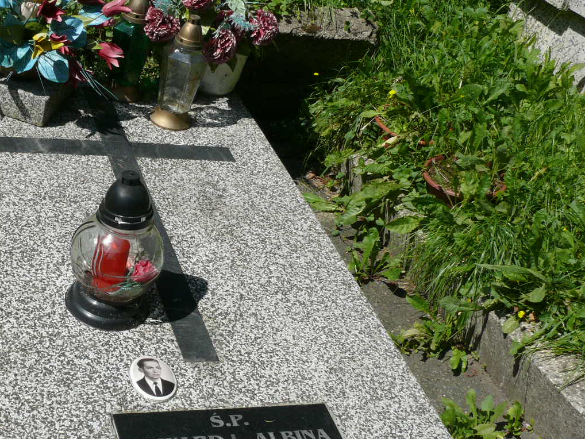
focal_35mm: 55
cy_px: 283
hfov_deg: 34.1
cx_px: 133
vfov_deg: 26.5
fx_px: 930
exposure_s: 1/500
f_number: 6.3
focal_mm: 7.4
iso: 100
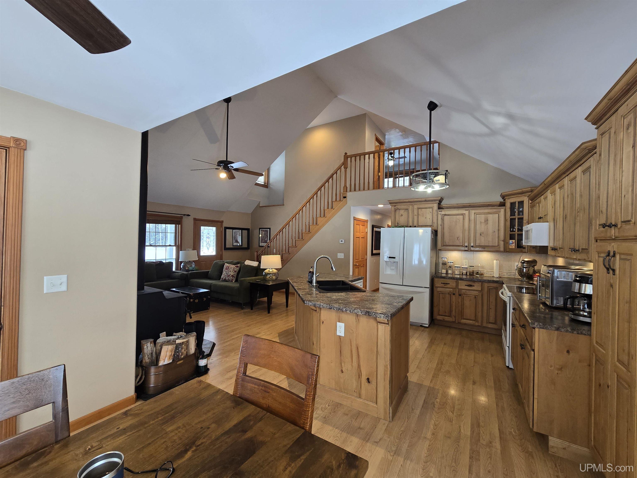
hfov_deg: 106.2
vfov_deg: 89.9
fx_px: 239
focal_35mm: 13
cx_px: 318
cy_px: 239
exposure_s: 1/60
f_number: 2.2
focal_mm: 2.2
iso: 160
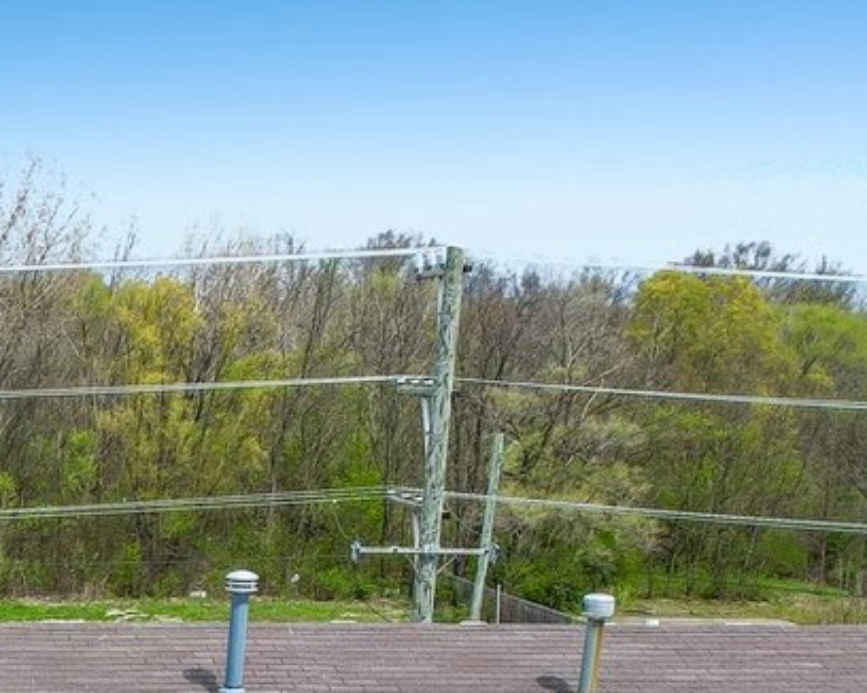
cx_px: -444
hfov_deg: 20.0
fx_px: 2103
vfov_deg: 17.1
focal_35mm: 82
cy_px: 1014
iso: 100
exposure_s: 1/400
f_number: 2.8
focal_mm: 8.4
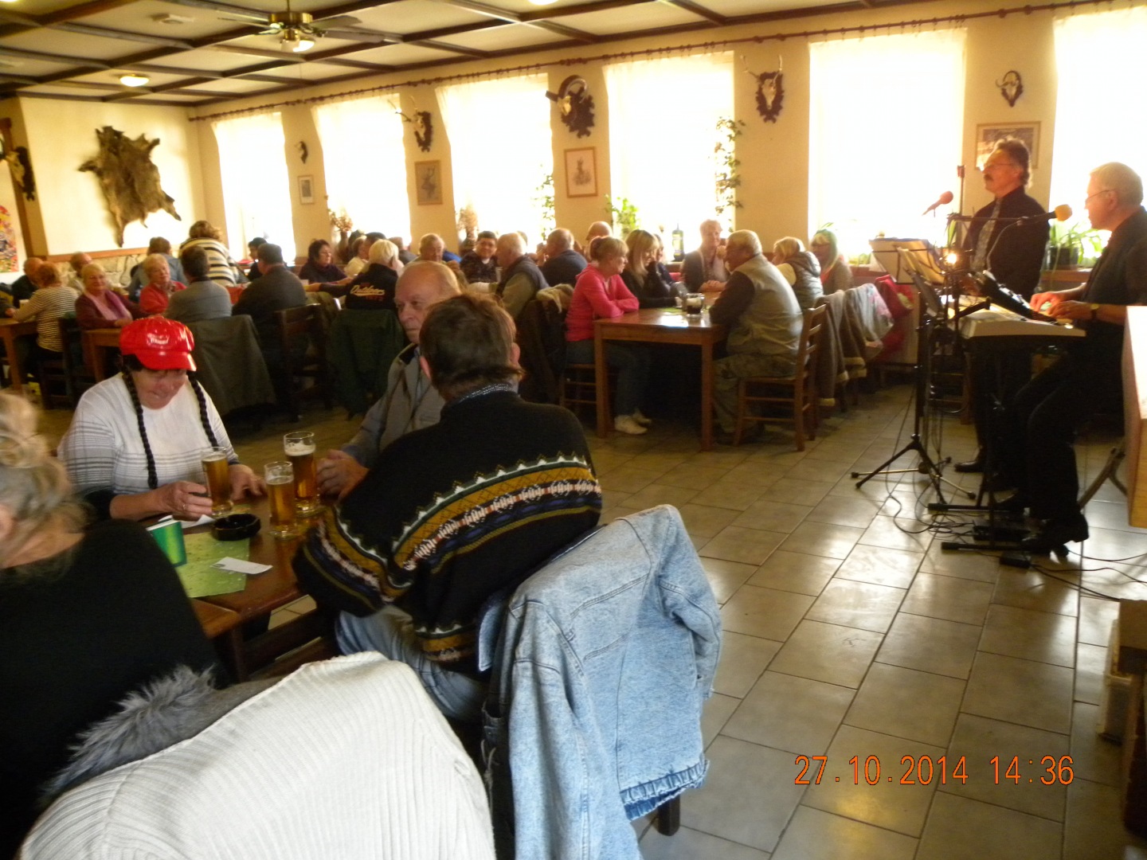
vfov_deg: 53.1
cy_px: 430
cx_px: 574
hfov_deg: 67.3
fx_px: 862
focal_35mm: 26
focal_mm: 4.6
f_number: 2.8
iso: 400
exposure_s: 1/17.4
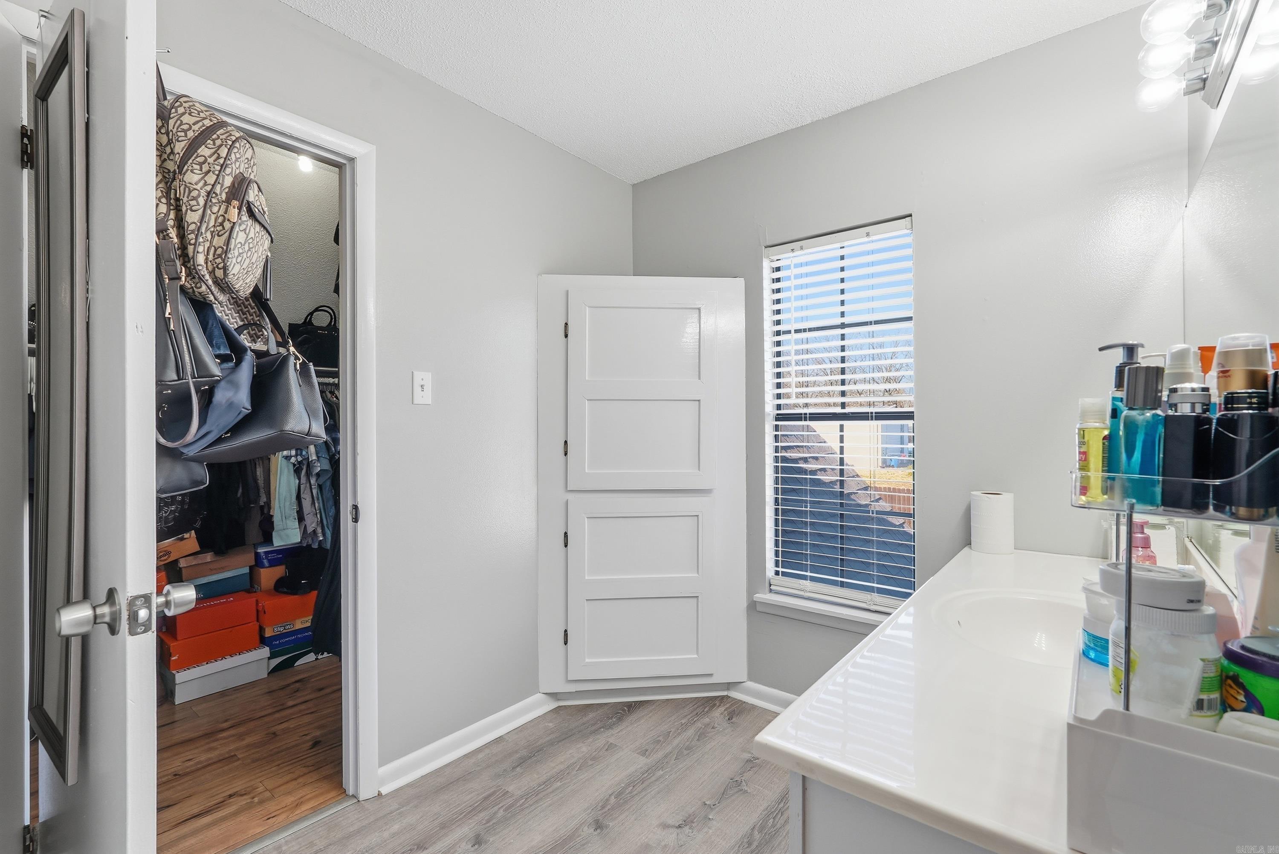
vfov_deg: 73.8
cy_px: 427
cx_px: 640
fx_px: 569
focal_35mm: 16
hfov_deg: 96.7
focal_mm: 16
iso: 250
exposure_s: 1/100
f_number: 9
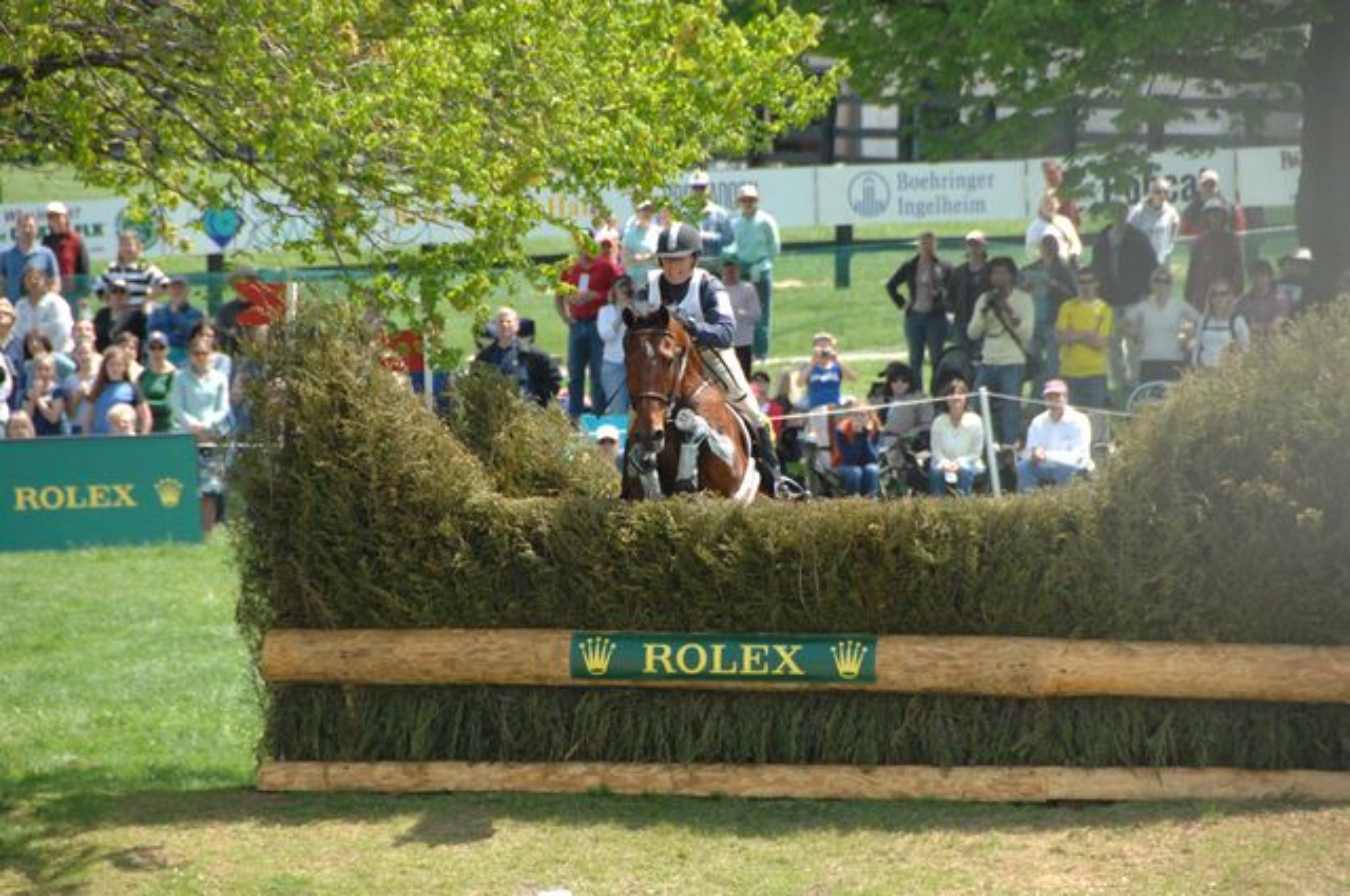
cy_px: 448
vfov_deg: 4.6
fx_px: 11236
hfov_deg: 6.9
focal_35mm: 300
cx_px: 675
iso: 500
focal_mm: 200
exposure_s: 1/500
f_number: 6
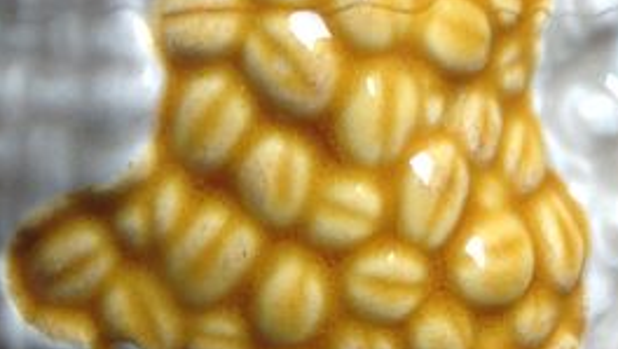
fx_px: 2362
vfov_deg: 8.2
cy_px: -217
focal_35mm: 144
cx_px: 775
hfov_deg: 14.4
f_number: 2.4
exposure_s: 1/17
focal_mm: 4.28
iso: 50
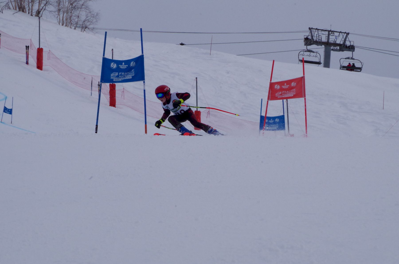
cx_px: 200
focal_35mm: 270
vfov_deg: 5.1
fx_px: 2986
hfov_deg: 7.6
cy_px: 132
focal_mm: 180
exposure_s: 1/1250
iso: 1600
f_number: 20
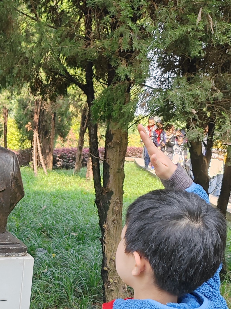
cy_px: 245
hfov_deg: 26.5
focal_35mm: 54
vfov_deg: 34.5
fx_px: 480
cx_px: 41
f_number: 1.8
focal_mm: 6.14
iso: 59
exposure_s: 1/100
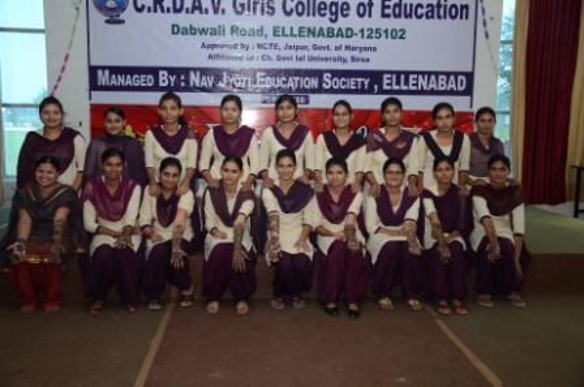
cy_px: 194
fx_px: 583
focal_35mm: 36
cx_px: 292
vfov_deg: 36.7
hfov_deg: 53.2
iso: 200
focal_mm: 24
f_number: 4.5
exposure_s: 1/125
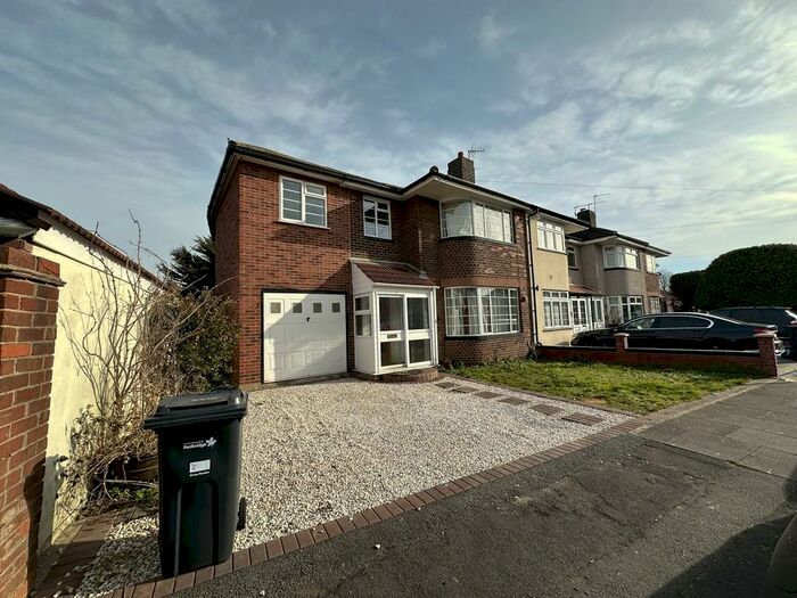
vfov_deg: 85.7
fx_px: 322
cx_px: 398
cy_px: 299
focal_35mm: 14
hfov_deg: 102.1
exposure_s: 1/2092
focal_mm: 2.22
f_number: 2.2
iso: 40
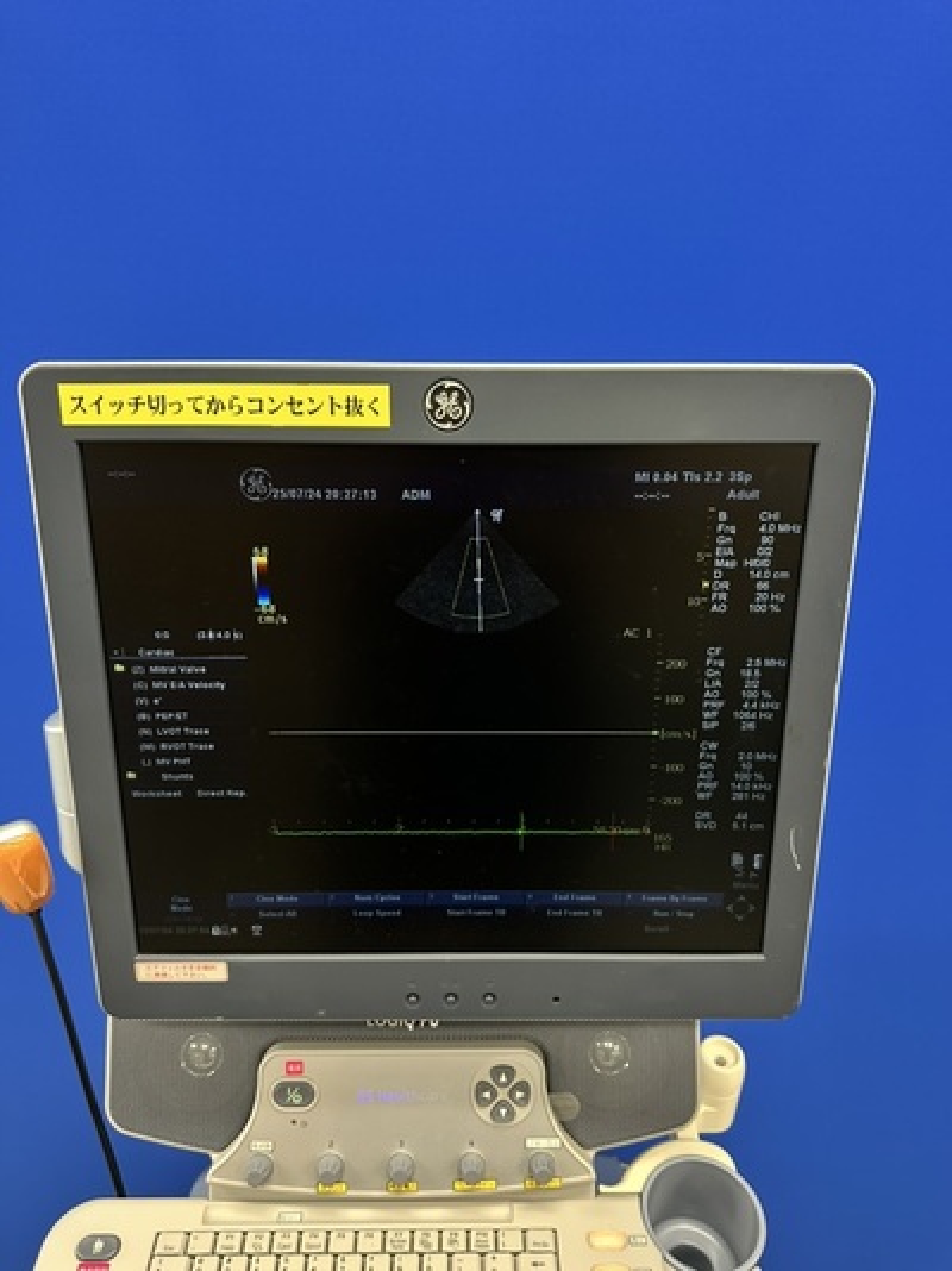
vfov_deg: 71.6
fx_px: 881
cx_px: 476
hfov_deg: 56.8
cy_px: 636
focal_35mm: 24
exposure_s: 1/60
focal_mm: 6.86
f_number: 1.78
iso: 400
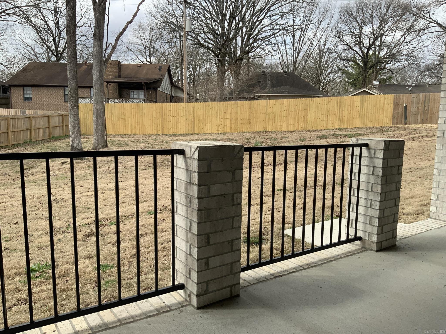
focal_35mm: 29
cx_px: 223
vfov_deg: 48.2
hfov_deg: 61.7
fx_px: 374
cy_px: 167
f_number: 1.8
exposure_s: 1/1015
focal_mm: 3
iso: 16
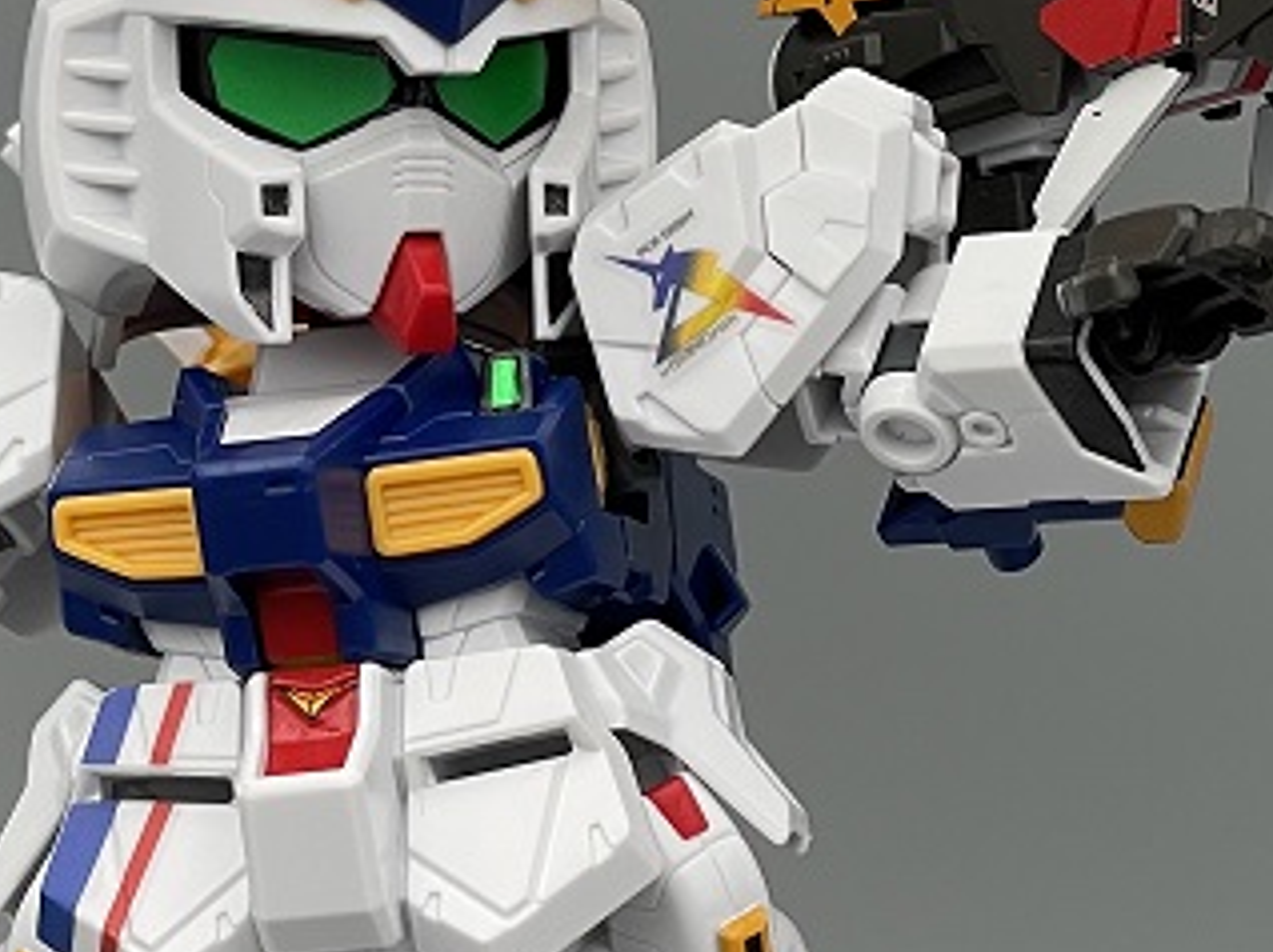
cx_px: 1057
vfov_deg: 9.0
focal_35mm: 165
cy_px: 344
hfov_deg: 11.9
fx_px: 6063
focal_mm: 6
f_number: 2
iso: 25
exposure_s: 1/141
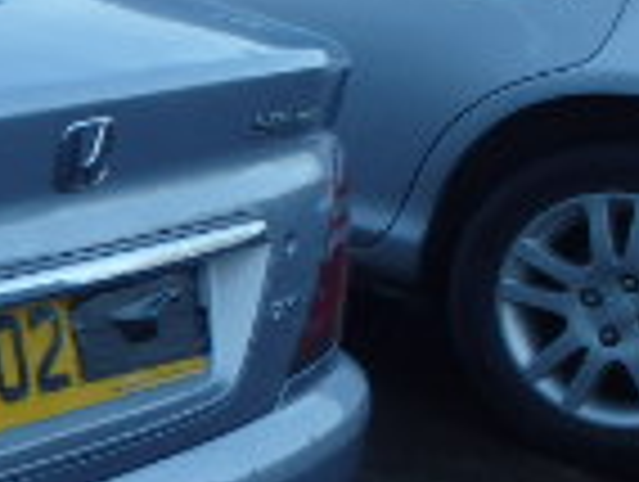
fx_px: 2330
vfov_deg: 11.8
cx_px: -778
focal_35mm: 126
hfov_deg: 12.8
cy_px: 266
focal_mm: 5
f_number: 3.9
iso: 125
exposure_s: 1/160
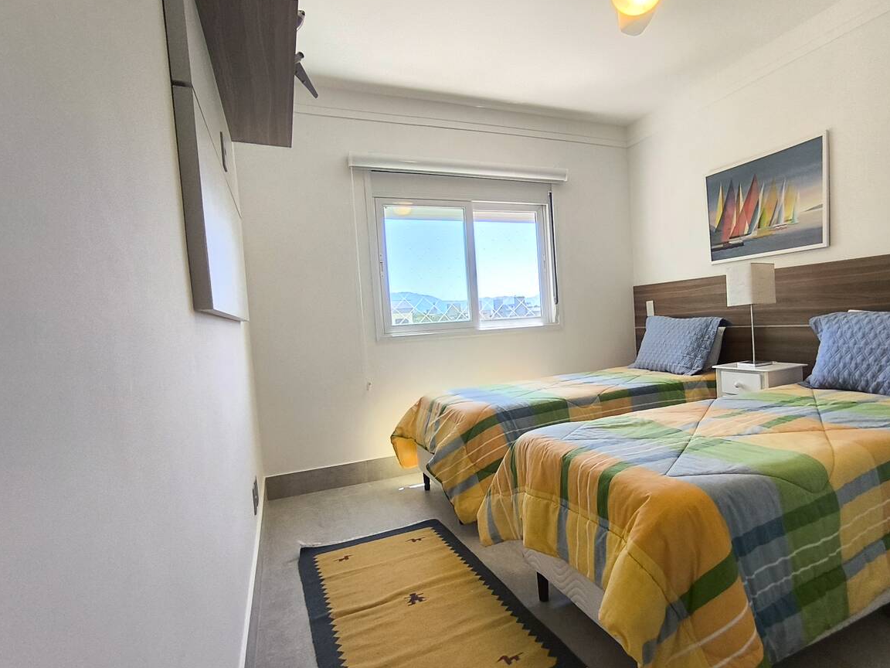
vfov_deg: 66.0
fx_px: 514
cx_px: 528
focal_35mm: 20
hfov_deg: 80.9
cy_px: 344
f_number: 2.2
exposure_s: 1/120
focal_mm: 1.65
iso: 100
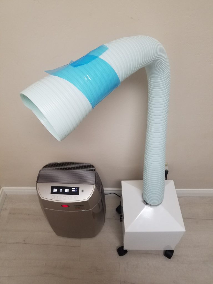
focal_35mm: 26
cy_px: 142
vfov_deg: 67.3
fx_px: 213
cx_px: 106
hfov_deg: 53.1
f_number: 1.7
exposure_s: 1/40
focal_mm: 4.2
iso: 160
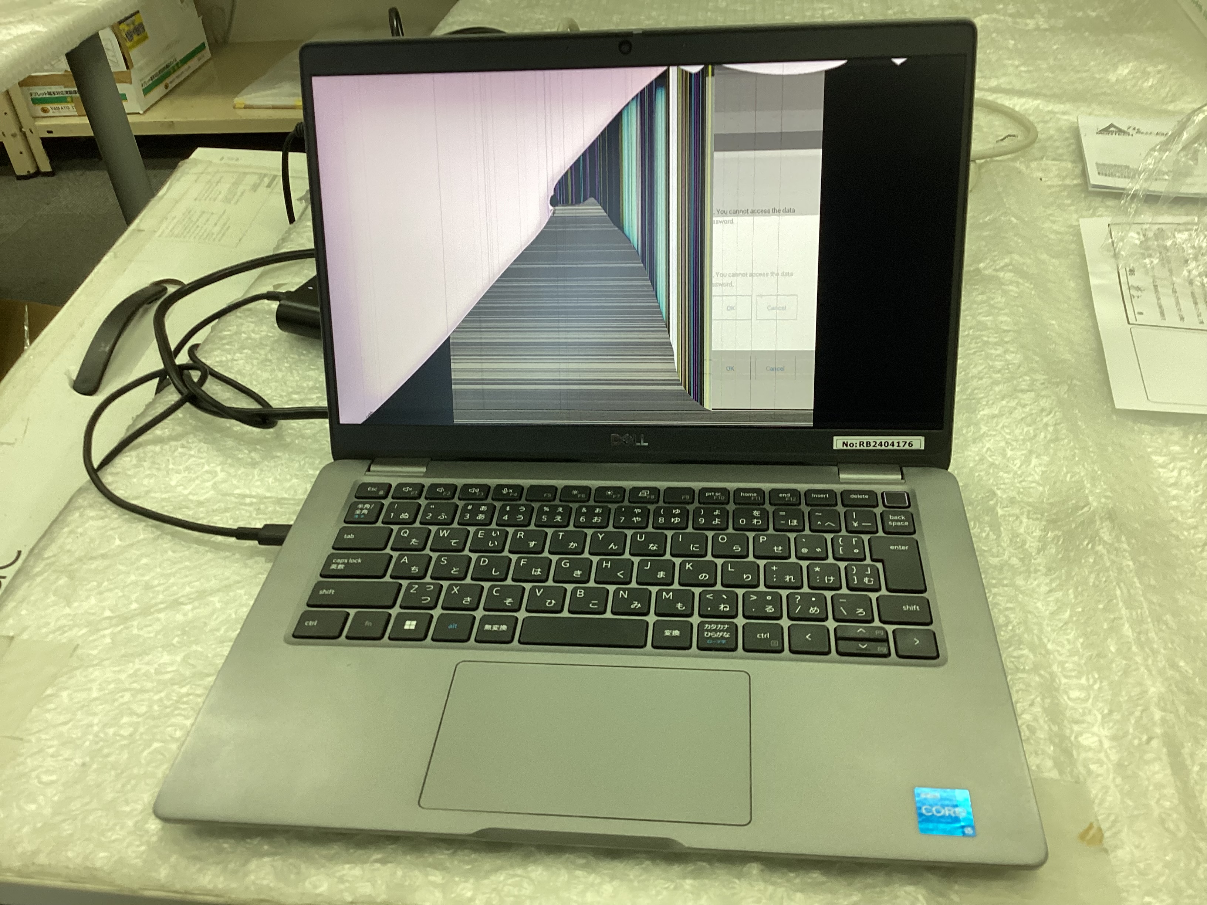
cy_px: 452
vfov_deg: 45.4
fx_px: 1081
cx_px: 604
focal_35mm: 31
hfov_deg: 58.4
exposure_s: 1/60
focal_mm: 3.3
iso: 80
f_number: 2.4
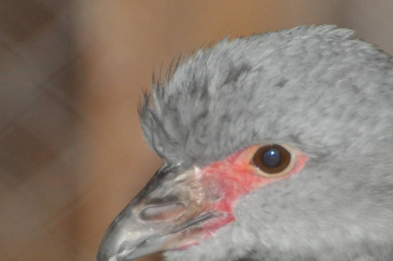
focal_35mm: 982
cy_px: 202
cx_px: 270
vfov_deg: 1.4
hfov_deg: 2.1
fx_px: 10708
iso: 800
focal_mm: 300
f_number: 5.6
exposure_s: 1/60
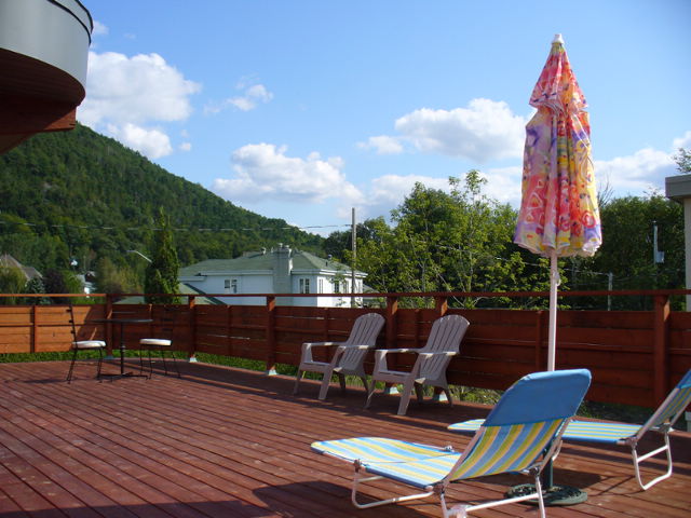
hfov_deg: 50.1
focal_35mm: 37
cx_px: 346
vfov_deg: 38.7
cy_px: 259
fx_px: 739
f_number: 5.6
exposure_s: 1/320
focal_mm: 6.1
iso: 80
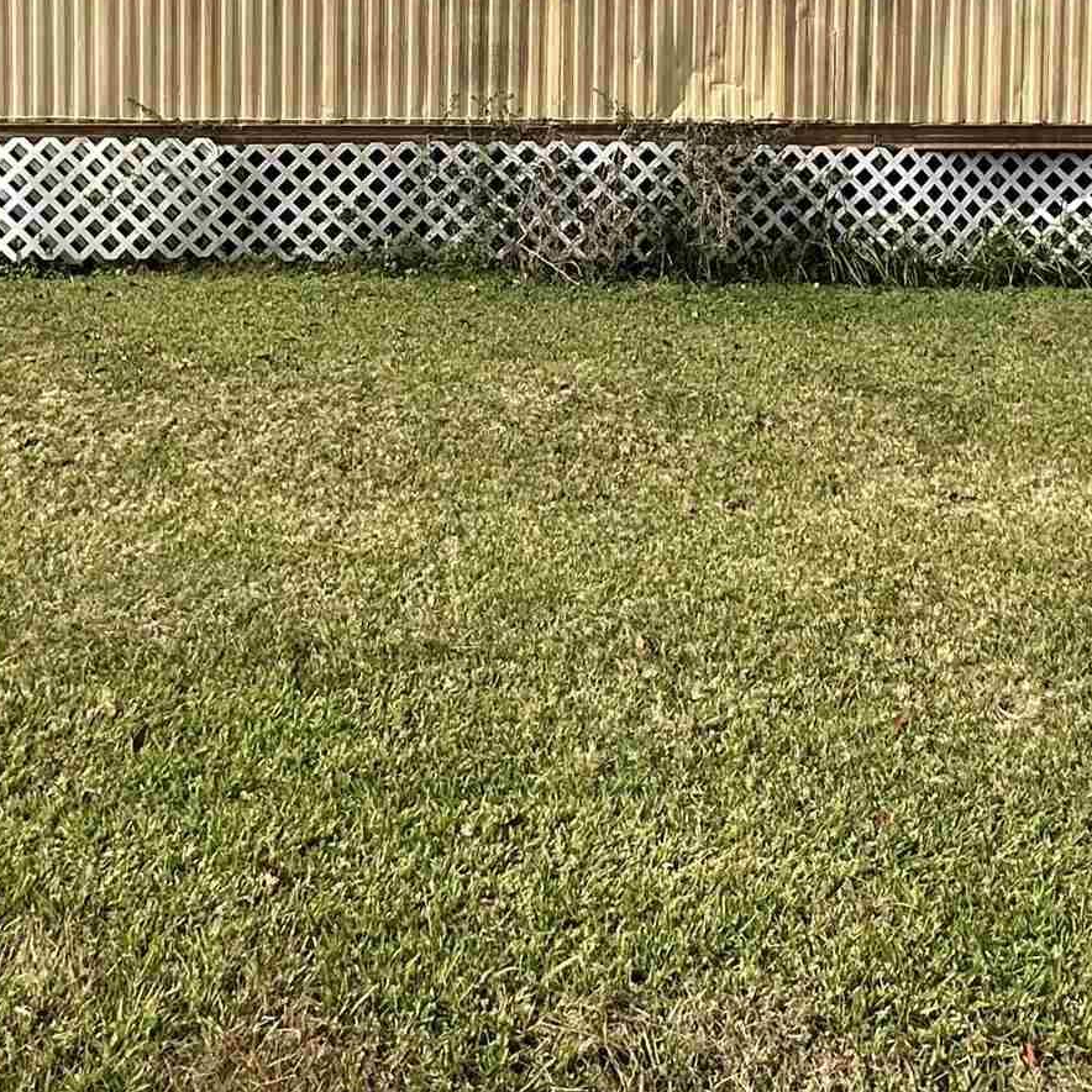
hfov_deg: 38.9
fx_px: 1535
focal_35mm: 43
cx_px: 400
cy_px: 65
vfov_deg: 36.2
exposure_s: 1/2506
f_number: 2.2
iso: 50
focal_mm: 2.22
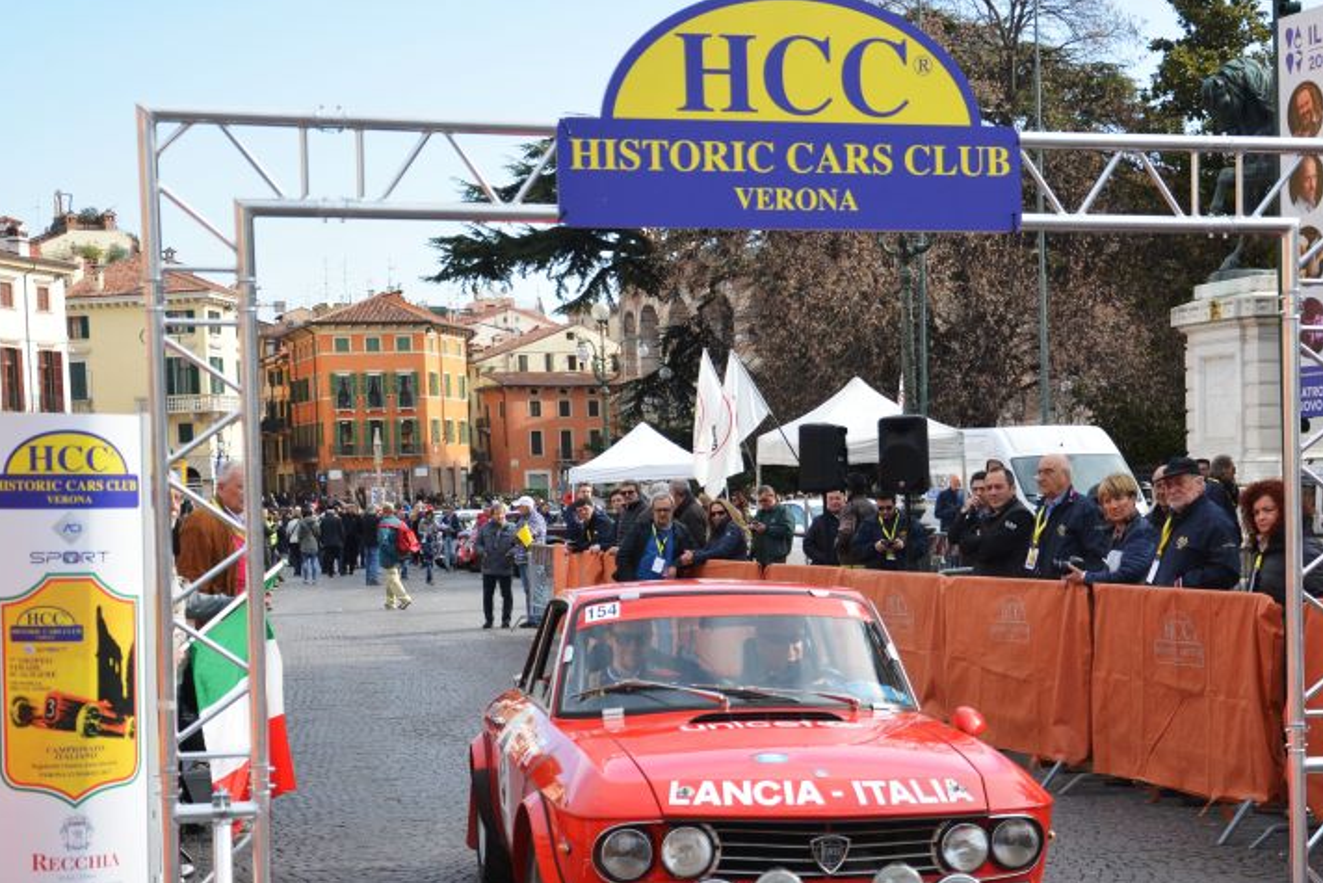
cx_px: 788
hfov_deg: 29.2
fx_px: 2536
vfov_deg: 19.7
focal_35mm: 69
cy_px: 605
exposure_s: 1/1000
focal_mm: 32
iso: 400
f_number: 4.2
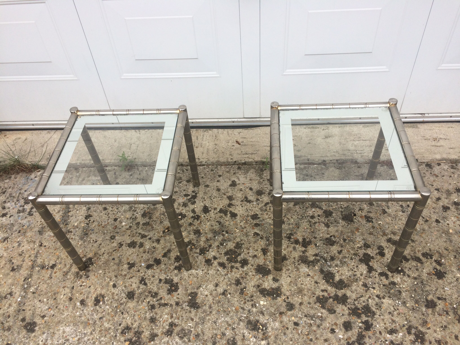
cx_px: 230
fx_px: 385
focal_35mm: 29
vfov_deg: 48.2
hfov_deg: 61.7
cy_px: 172
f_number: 2.2
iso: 32
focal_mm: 4.15
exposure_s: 1/446
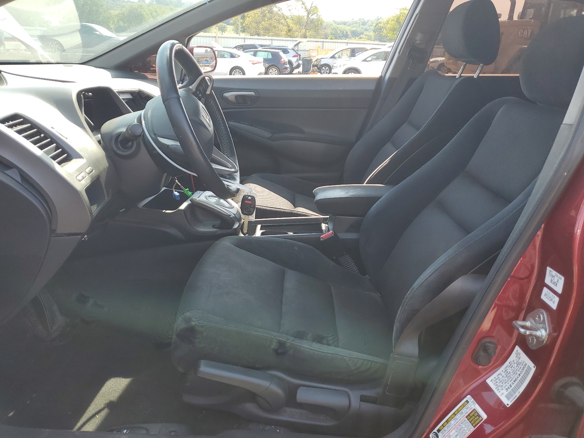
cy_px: 219
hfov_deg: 67.3
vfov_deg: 53.1
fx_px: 439
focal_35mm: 26
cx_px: 292
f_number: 1.5
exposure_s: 1/455
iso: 50
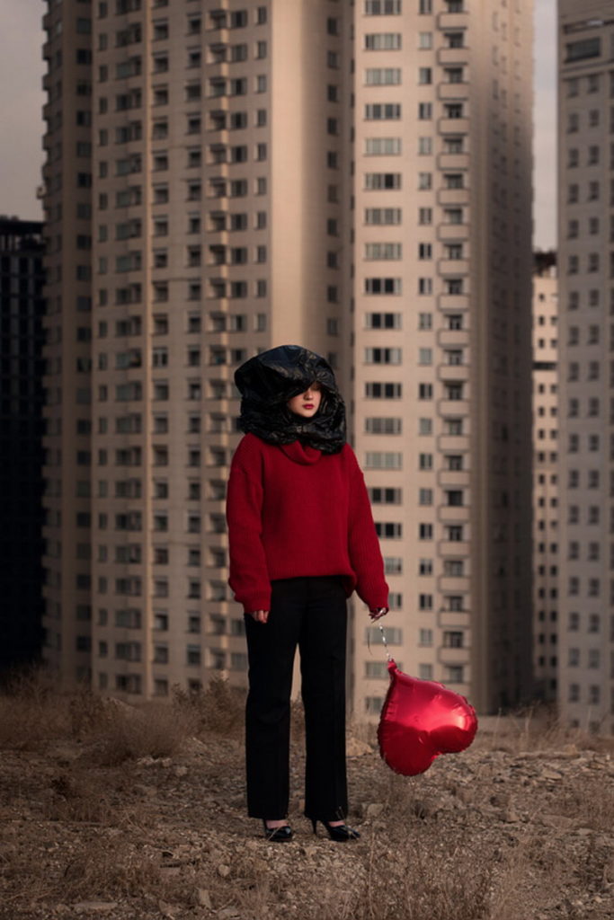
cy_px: 460
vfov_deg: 20.0
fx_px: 2608
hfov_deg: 13.4
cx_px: 307
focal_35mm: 102
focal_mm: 102
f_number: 5.6
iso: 200
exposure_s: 1/400
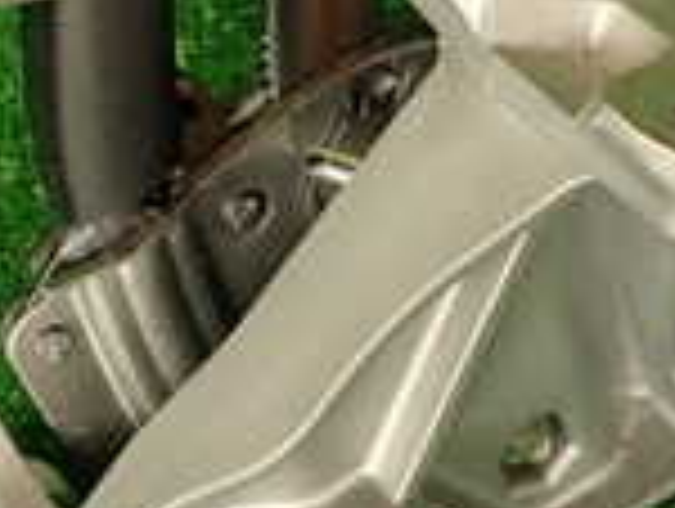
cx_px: 338
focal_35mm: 100
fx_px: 1953
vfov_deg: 14.5
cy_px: -36
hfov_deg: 19.6
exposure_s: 1/80
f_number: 2
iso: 100
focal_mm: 4.5
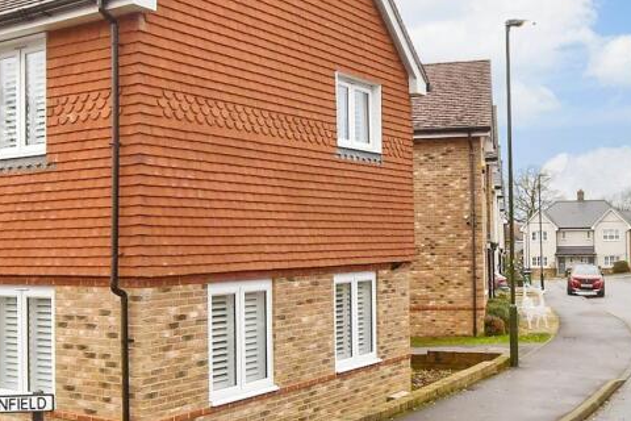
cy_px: 197
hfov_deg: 53.5
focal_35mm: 32
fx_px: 561
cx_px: 99
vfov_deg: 41.1
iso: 400
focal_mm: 10
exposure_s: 1/400
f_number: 8
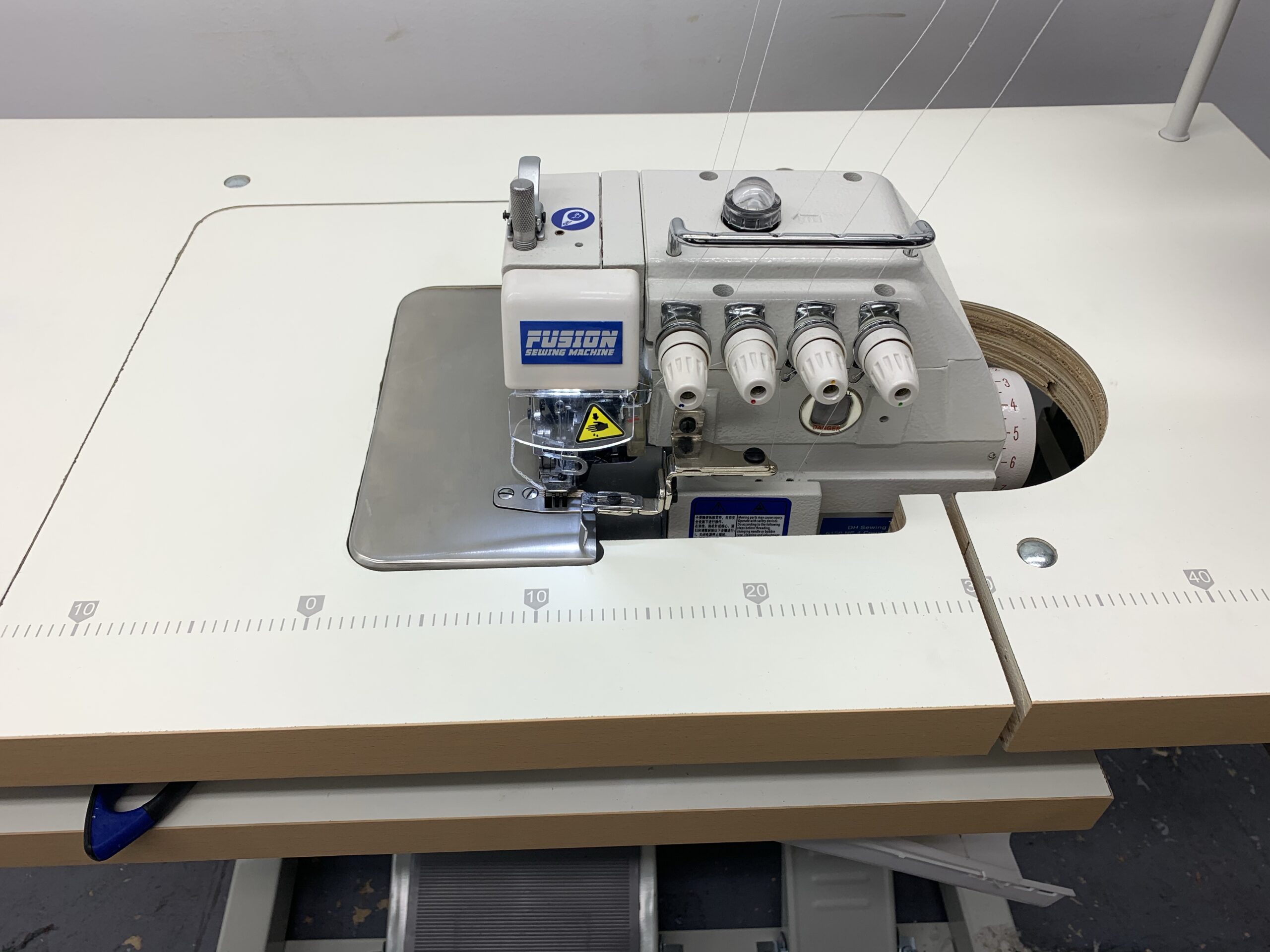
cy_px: 476
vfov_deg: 53.1
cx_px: 635
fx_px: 954
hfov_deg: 67.3
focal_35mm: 26
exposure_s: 1/123
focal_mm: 4.25
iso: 25
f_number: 1.8
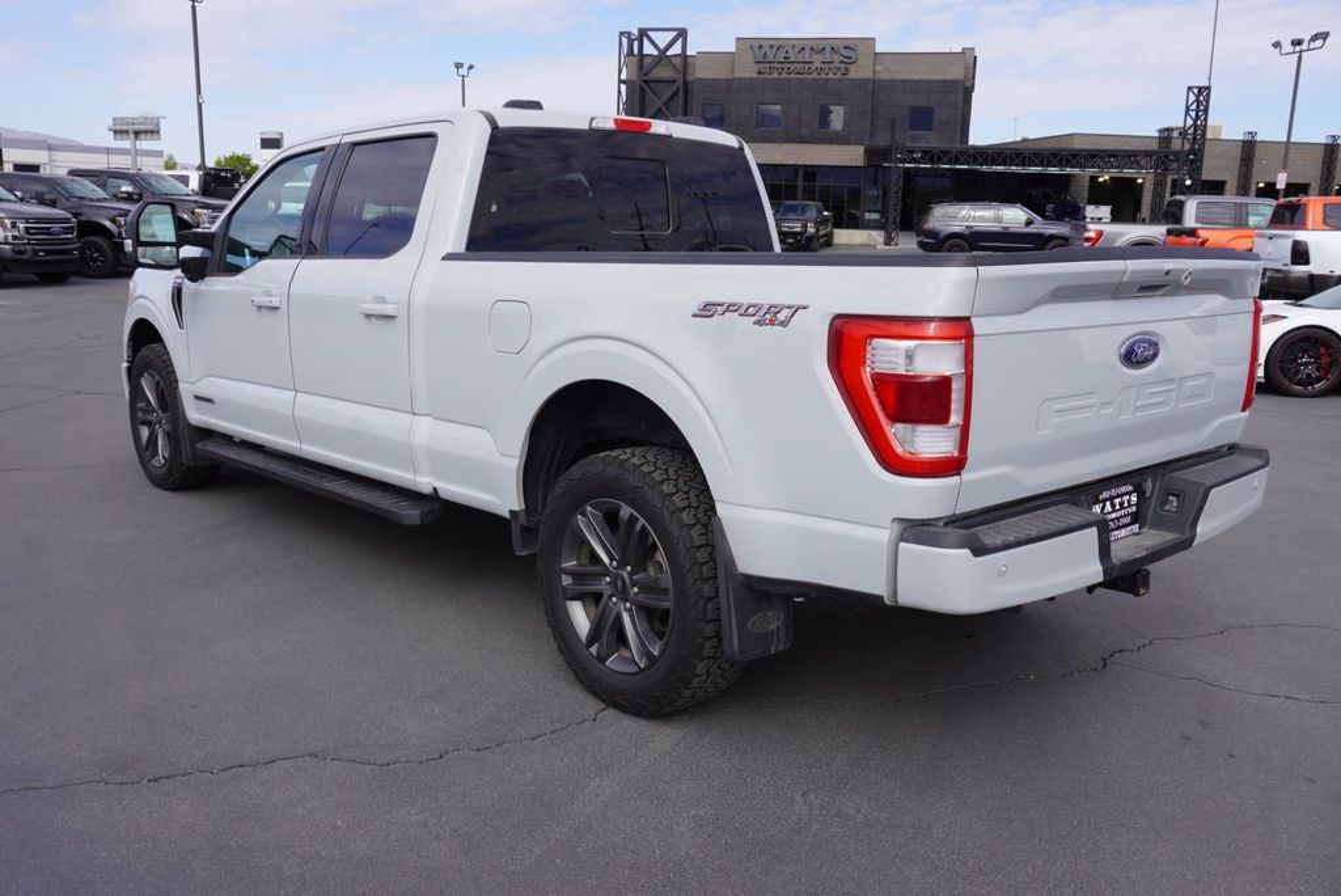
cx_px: 670
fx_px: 1174
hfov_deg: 59.5
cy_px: 448
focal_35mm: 32
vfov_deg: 41.8
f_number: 9
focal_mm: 21
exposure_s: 1/125
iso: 100
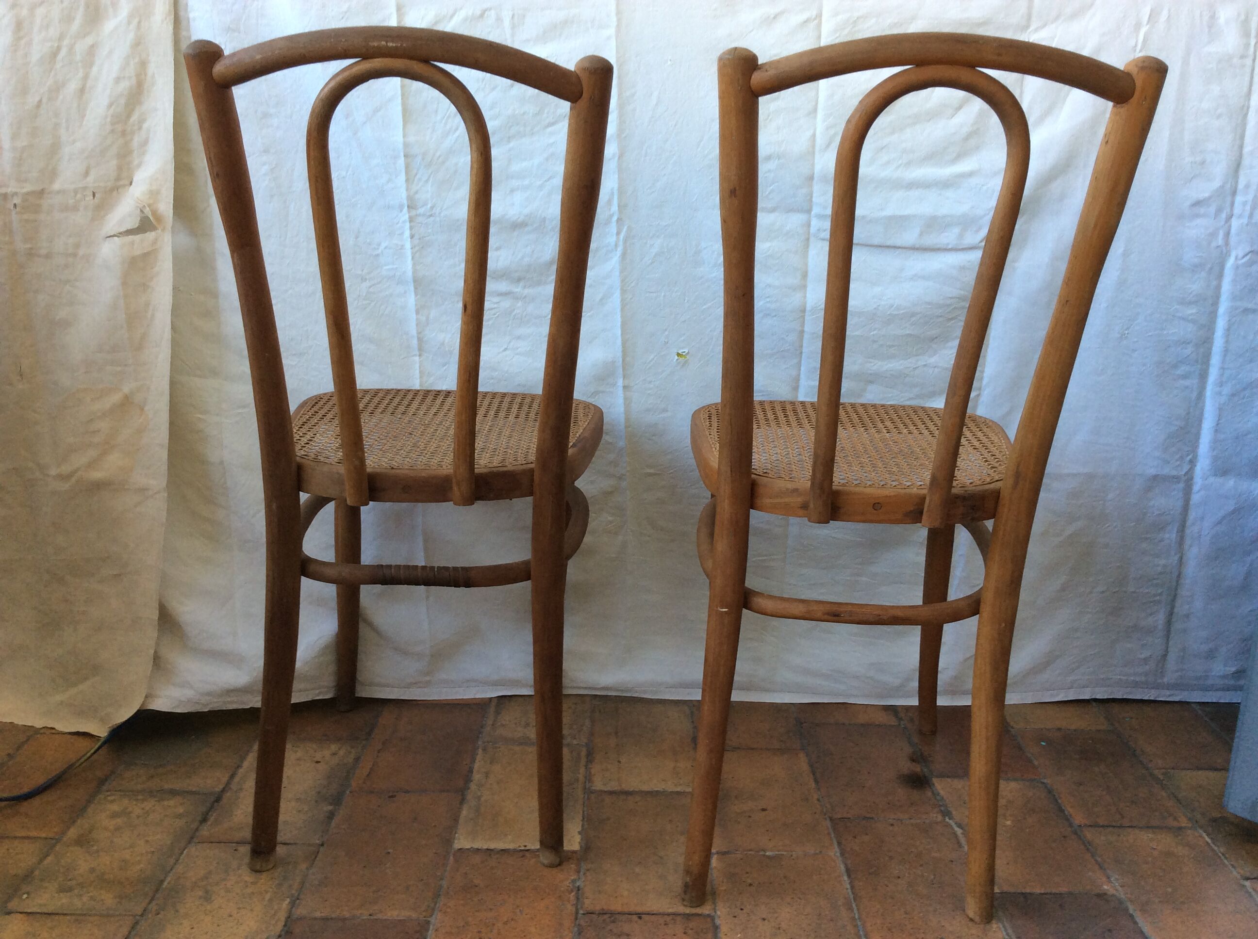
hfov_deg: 56.9
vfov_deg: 44.1
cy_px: 470
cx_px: 629
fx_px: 1161
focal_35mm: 32
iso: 40
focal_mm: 3.3
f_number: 2.4
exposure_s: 1/33
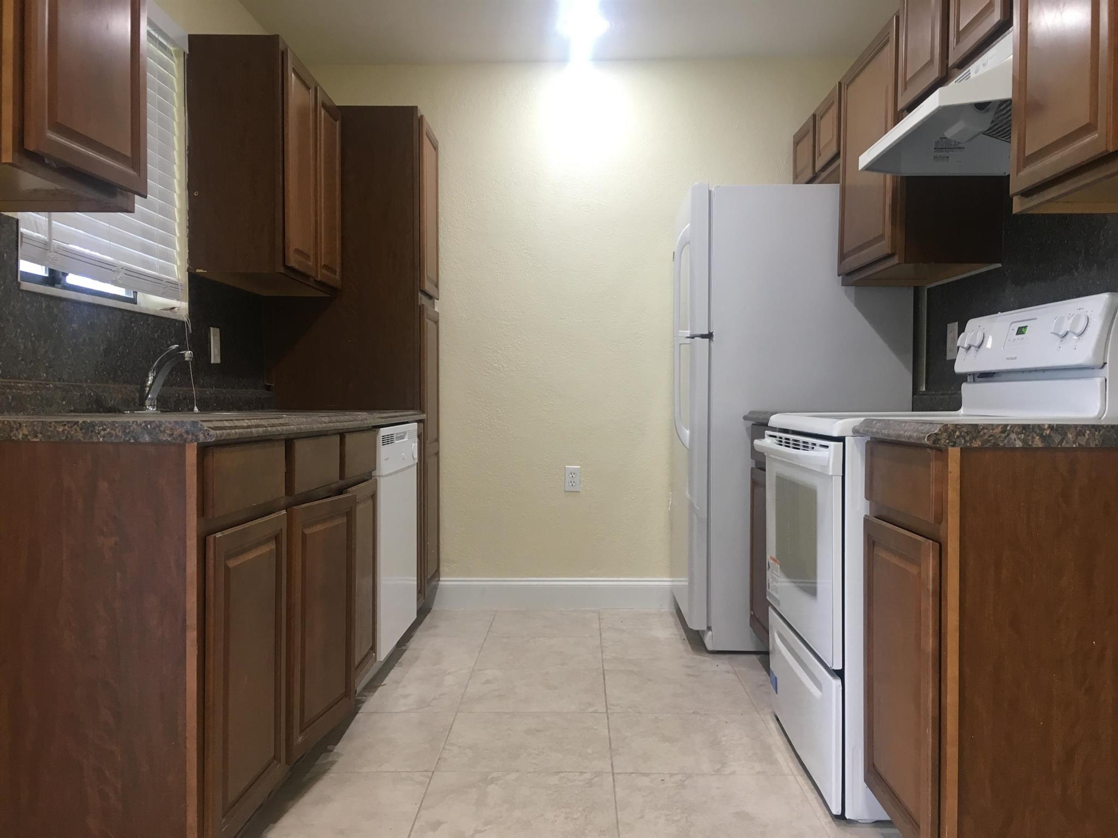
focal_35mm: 29
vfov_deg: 48.2
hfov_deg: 61.7
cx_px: 559
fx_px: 937
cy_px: 419
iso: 80
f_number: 2.2
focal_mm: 4.15
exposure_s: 1/30
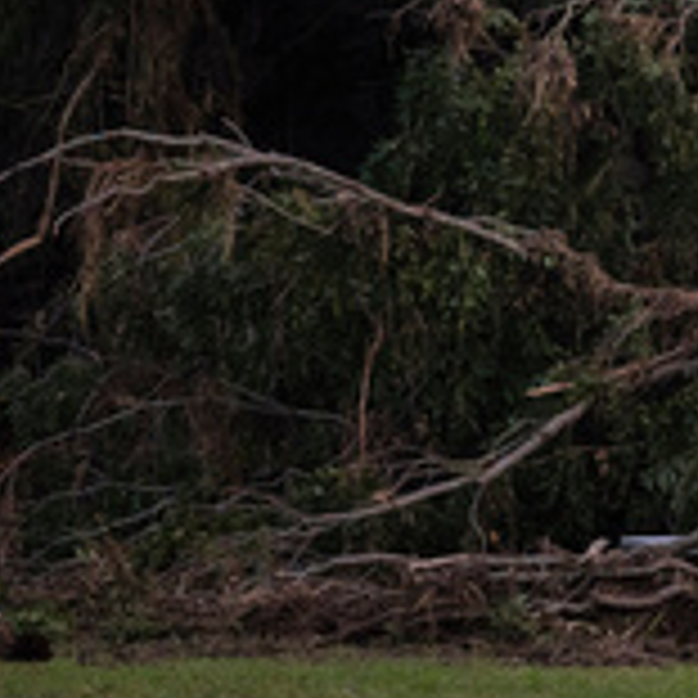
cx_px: 2058
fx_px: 25573
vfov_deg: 1.6
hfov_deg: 1.6
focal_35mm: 1121
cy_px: -723
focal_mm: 200
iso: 800
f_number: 2.8
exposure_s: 1/250
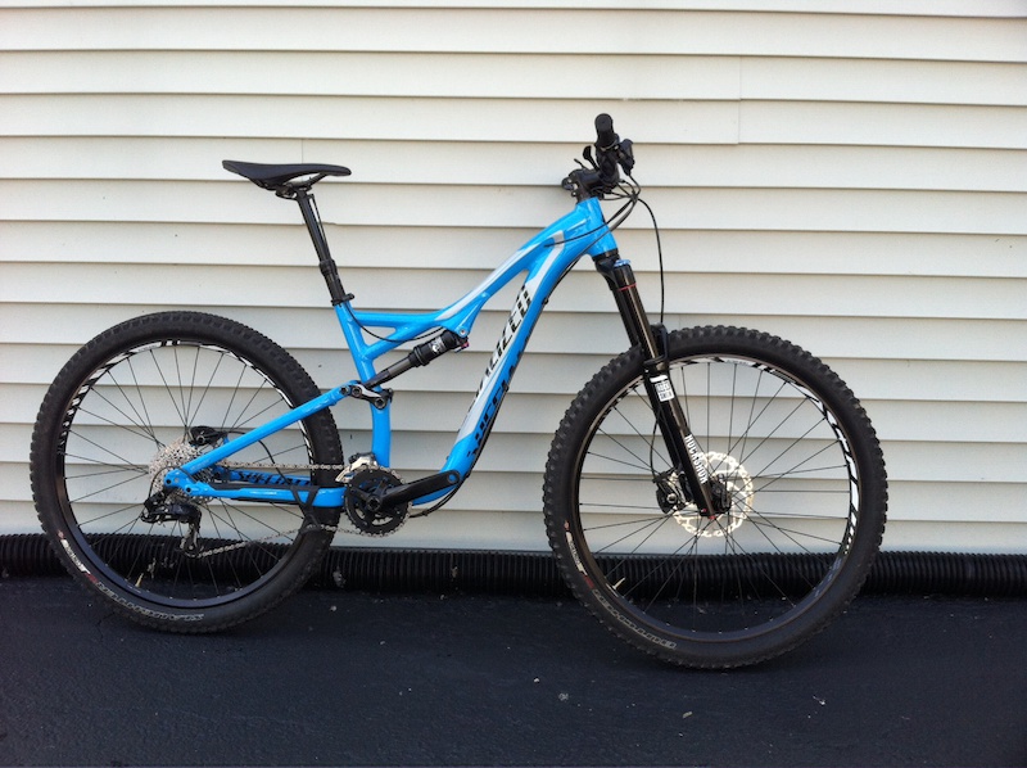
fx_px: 1037
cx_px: 514
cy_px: 384
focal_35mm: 35
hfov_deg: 52.7
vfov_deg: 40.6
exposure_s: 1/189
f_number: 2.8
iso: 80
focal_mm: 3.85
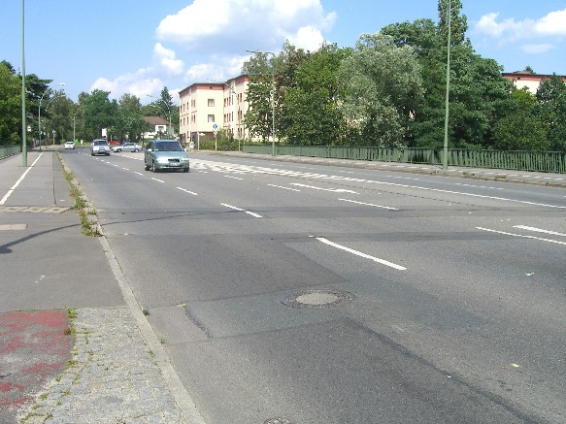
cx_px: 283
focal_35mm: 38
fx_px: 621
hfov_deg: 49.0
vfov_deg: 37.7
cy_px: 212
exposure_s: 1/125
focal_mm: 7.9
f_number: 8
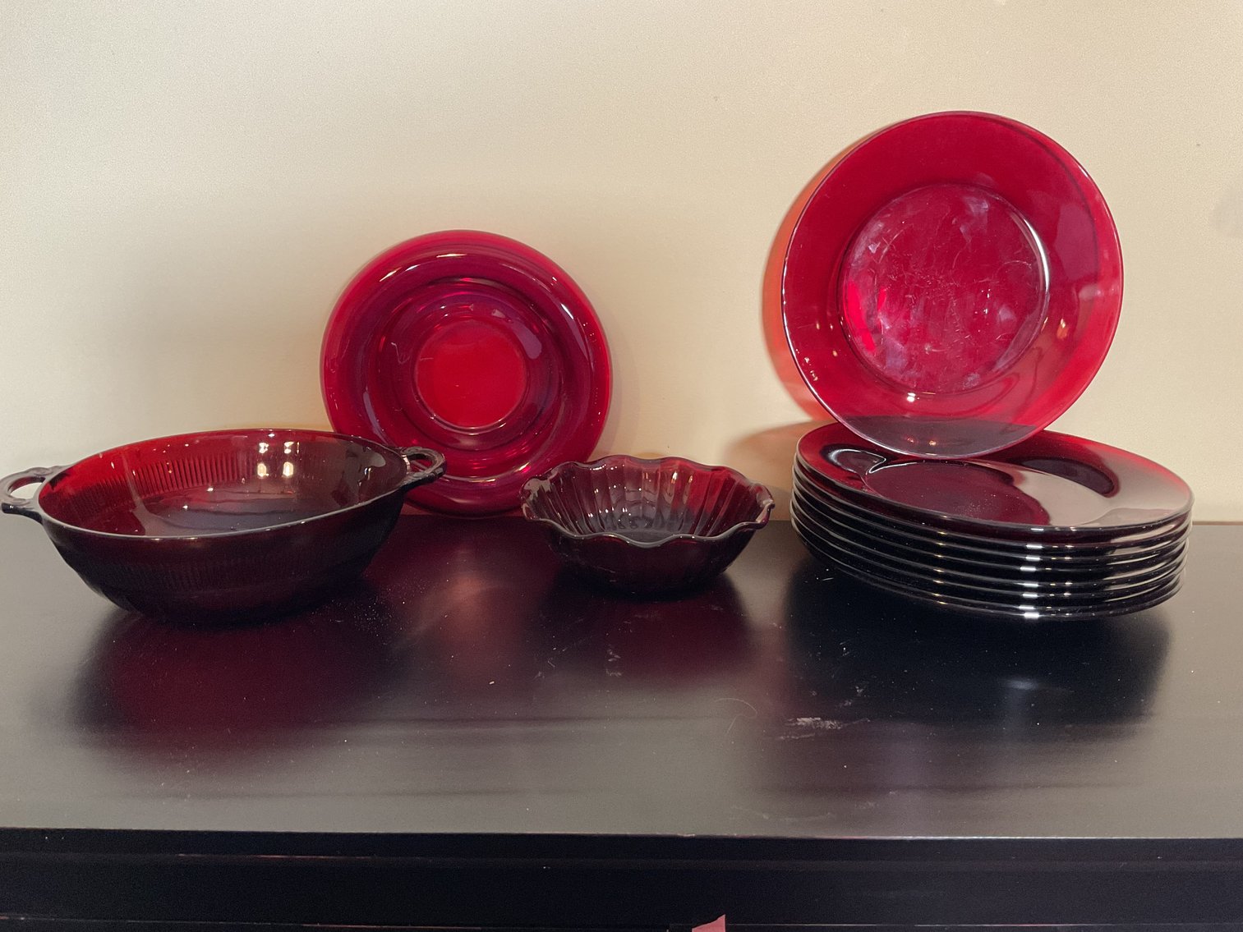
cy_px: 466
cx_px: 622
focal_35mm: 29
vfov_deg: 48.2
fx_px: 1041
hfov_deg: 61.7
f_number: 1.8
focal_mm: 3
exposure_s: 1/60
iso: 160
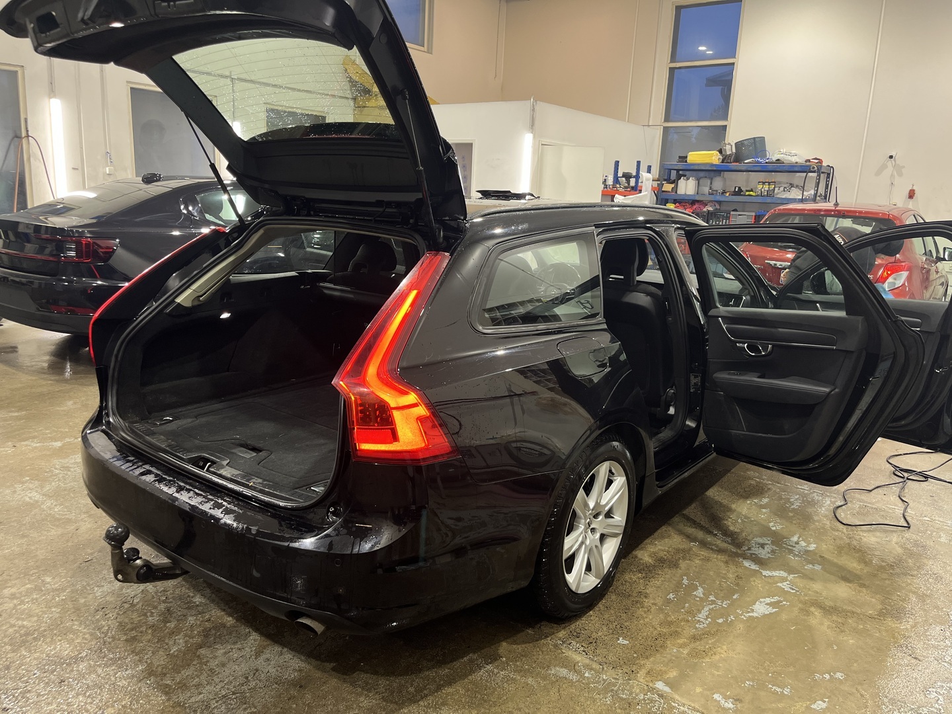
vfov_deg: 53.1
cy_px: 357
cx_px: 476
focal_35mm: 26
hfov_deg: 67.3
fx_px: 715
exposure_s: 1/100
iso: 100
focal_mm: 5.1
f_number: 1.6
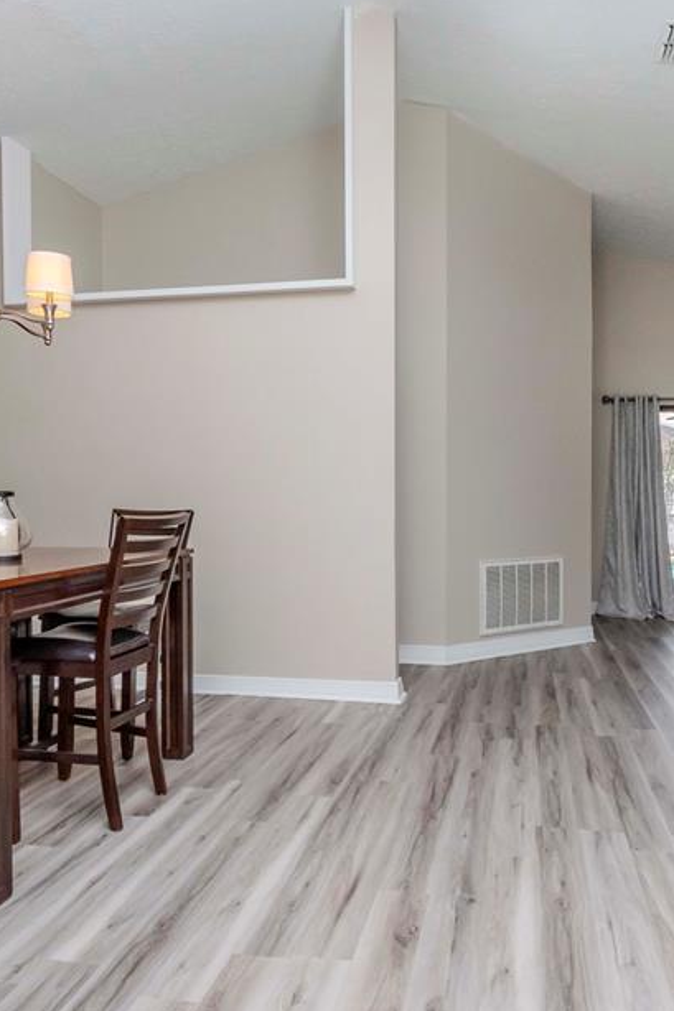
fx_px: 702
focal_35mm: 25
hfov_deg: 51.2
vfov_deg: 71.5
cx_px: 361
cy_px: 501
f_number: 9
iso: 500
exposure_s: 1/200
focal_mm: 10
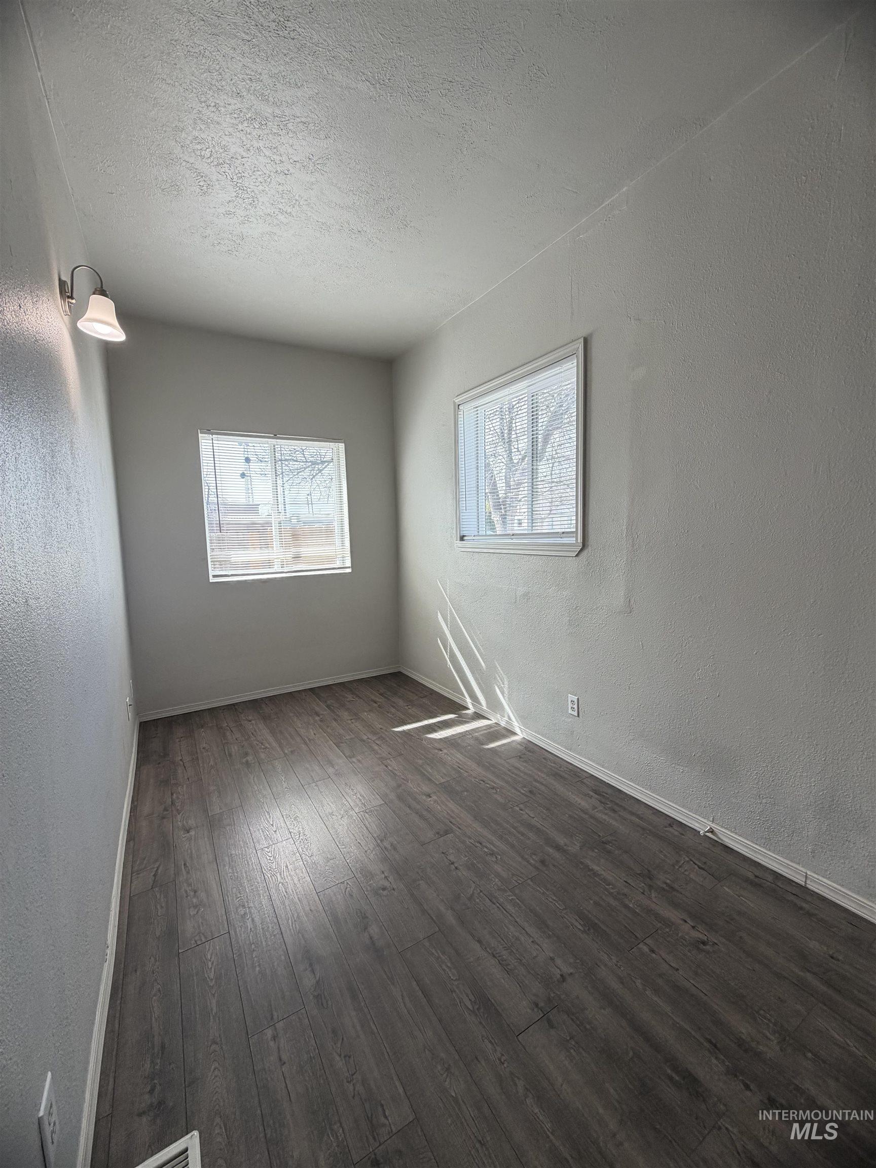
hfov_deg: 85.7
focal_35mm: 14
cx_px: 438
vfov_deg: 102.1
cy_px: 584
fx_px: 472
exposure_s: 1/121
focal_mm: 2.22
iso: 100
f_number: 2.2
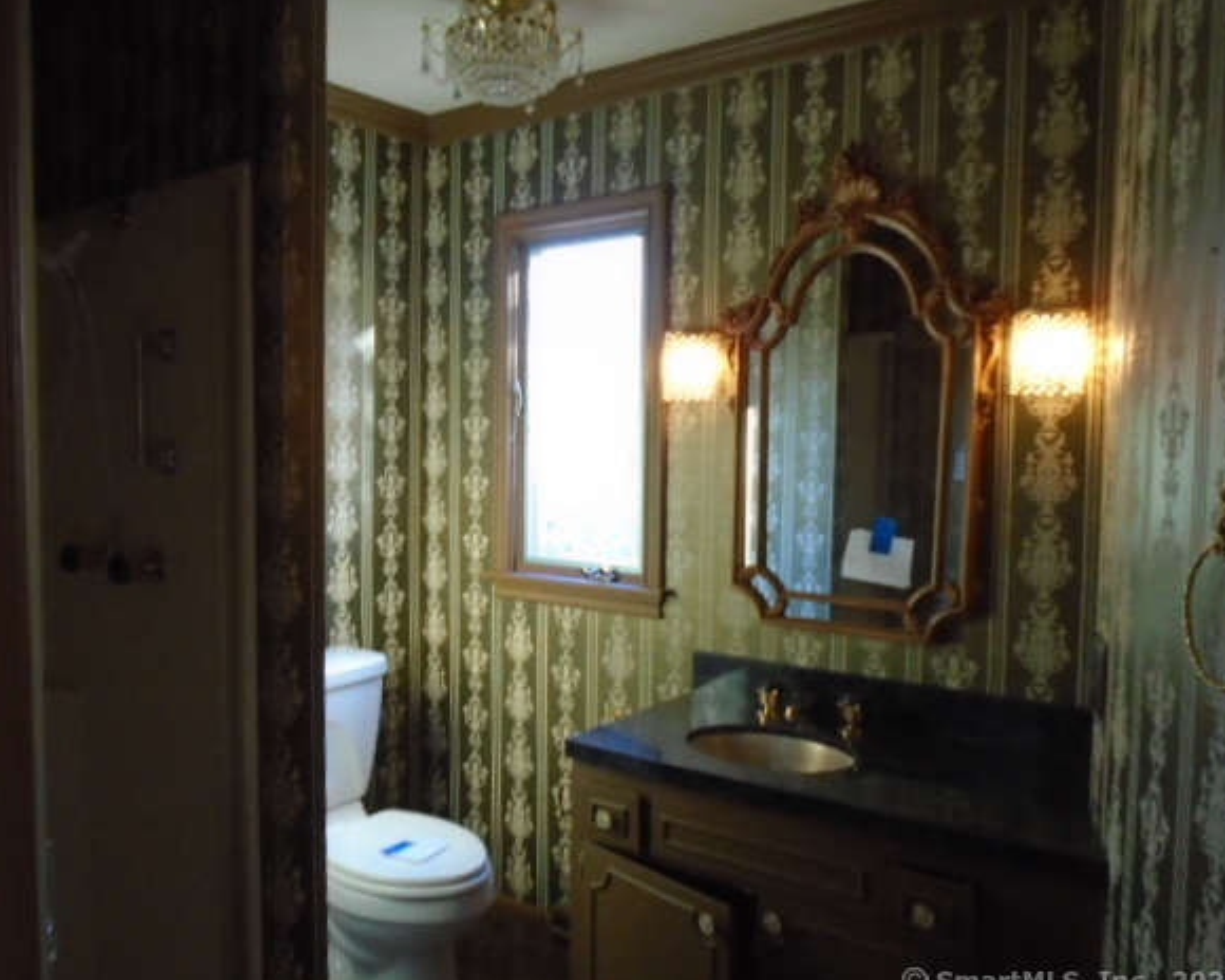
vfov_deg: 51.5
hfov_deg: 62.2
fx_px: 1015
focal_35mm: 28
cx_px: 581
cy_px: 501
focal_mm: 4.6
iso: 400
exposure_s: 1/30
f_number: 3.2
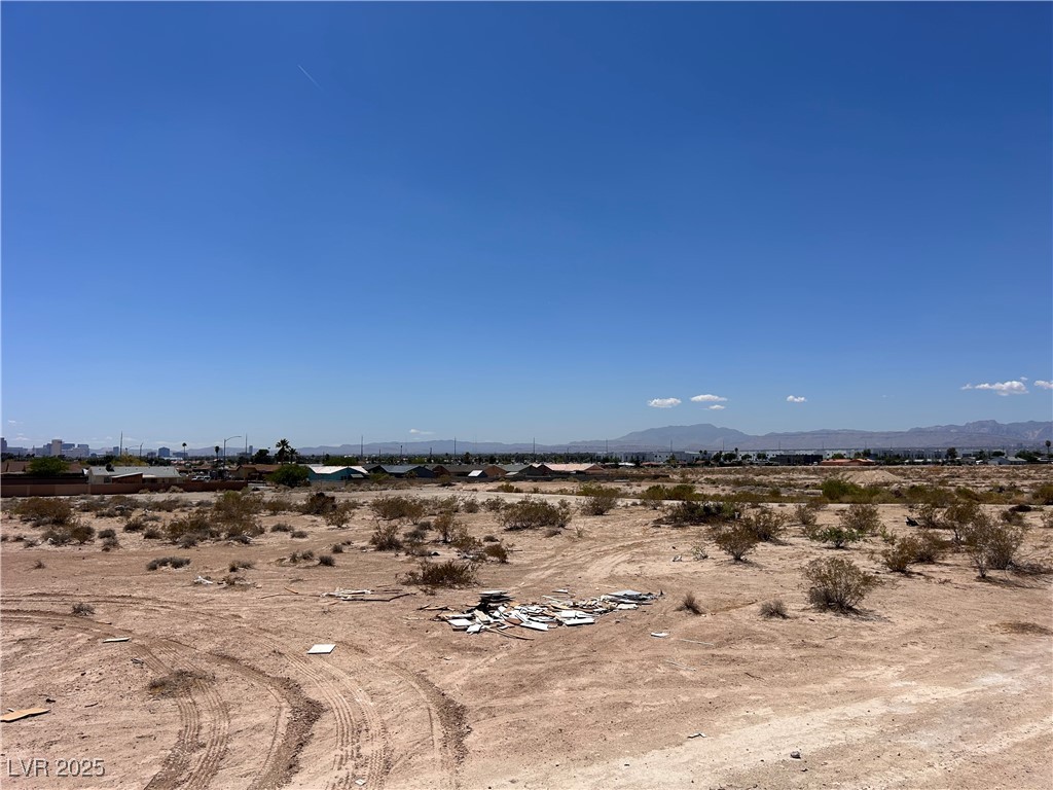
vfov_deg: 53.1
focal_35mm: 26
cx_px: 526
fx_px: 791
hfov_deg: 67.3
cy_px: 395
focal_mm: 5.7
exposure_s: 1/9434
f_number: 1.5
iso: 50
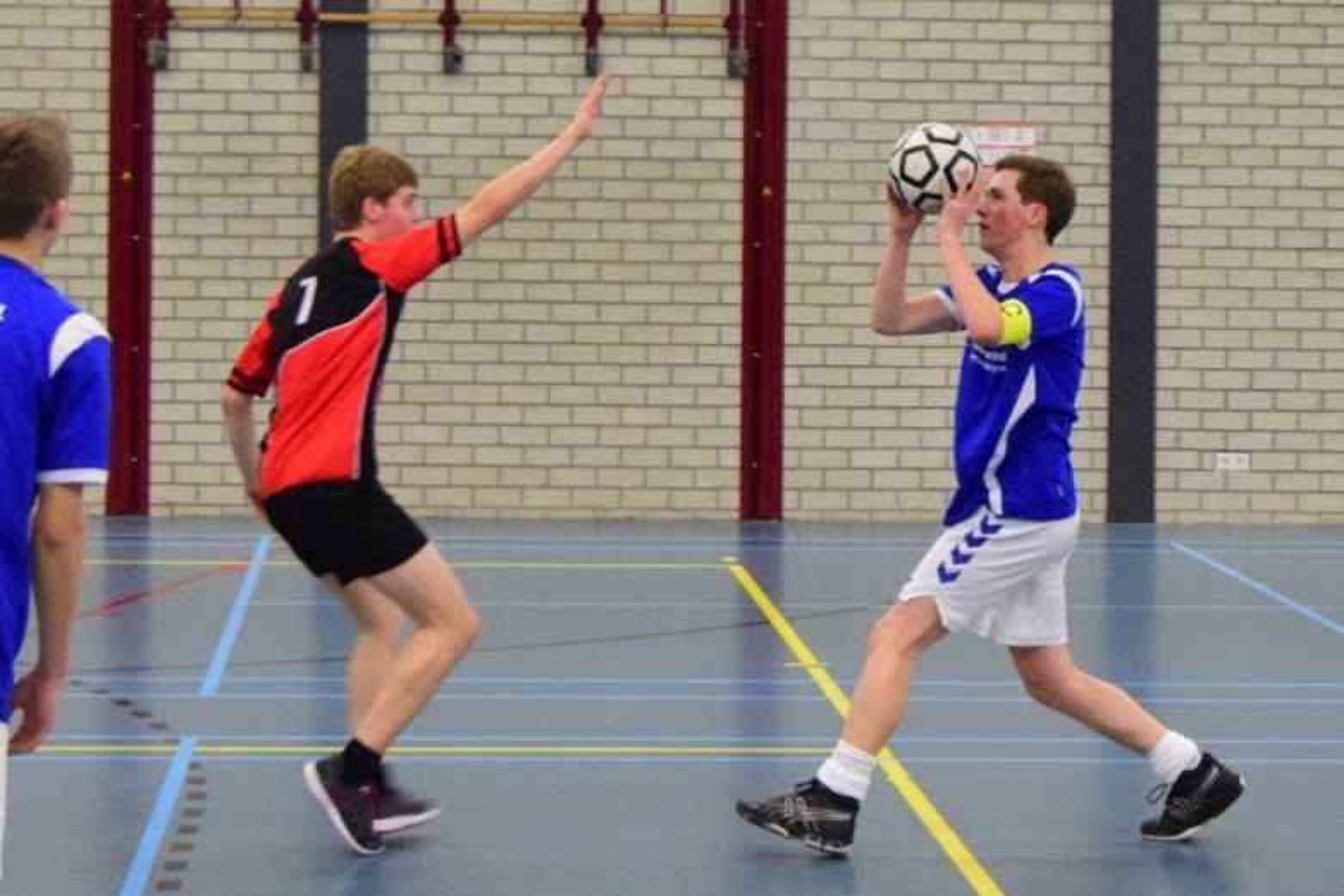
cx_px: 672
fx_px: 2240
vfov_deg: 22.6
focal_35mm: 60
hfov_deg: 33.4
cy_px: 448
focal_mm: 40
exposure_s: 1/200
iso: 5000
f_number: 7.1
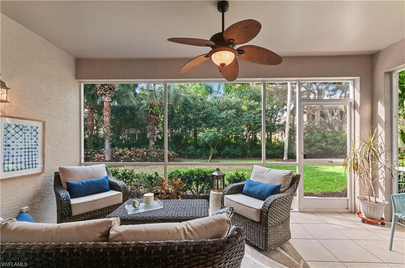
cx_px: 202
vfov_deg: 77.1
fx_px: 168
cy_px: 134
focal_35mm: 15
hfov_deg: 100.5
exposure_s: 1/8
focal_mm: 10
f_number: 8
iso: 200
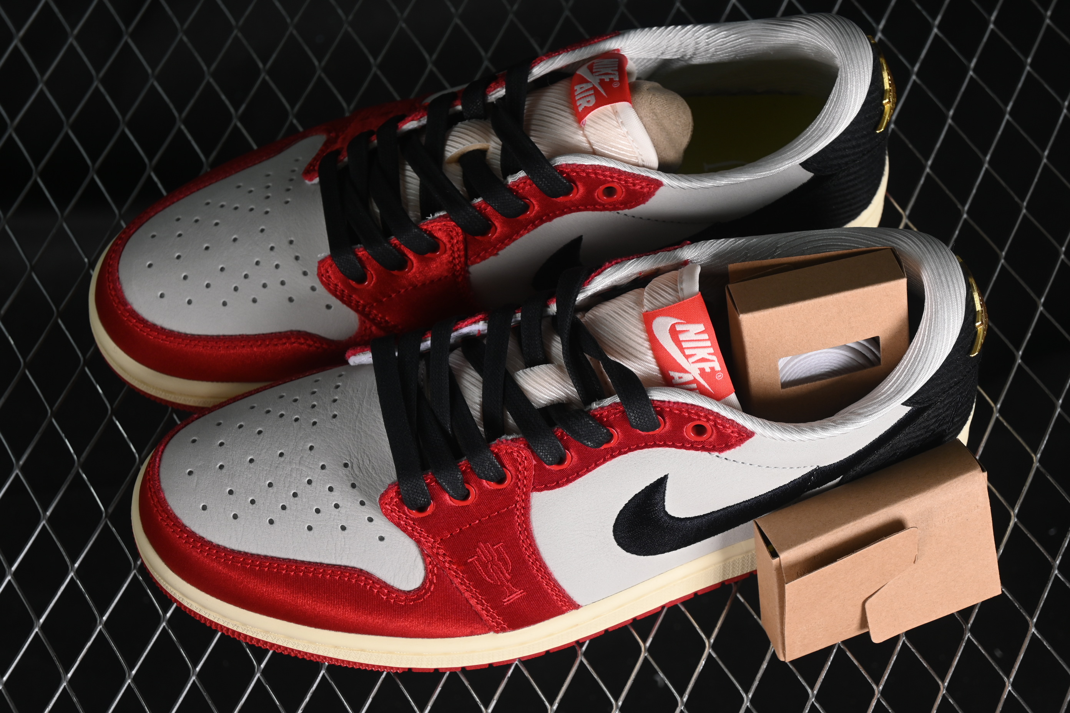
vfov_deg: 18.2
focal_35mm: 75
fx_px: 2229
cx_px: 535
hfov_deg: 27.0
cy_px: 356
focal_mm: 50
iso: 160
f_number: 6.3
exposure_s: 1/80
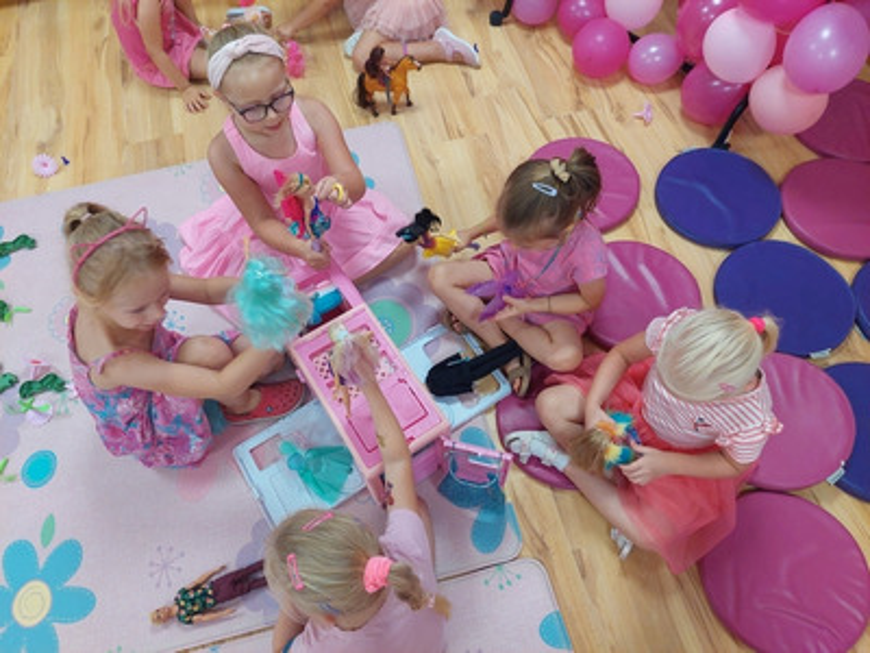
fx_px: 628
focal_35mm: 25
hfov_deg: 69.4
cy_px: 326
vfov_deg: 54.9
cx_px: 435
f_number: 1.8
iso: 250
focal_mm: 5.23
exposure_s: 1/100
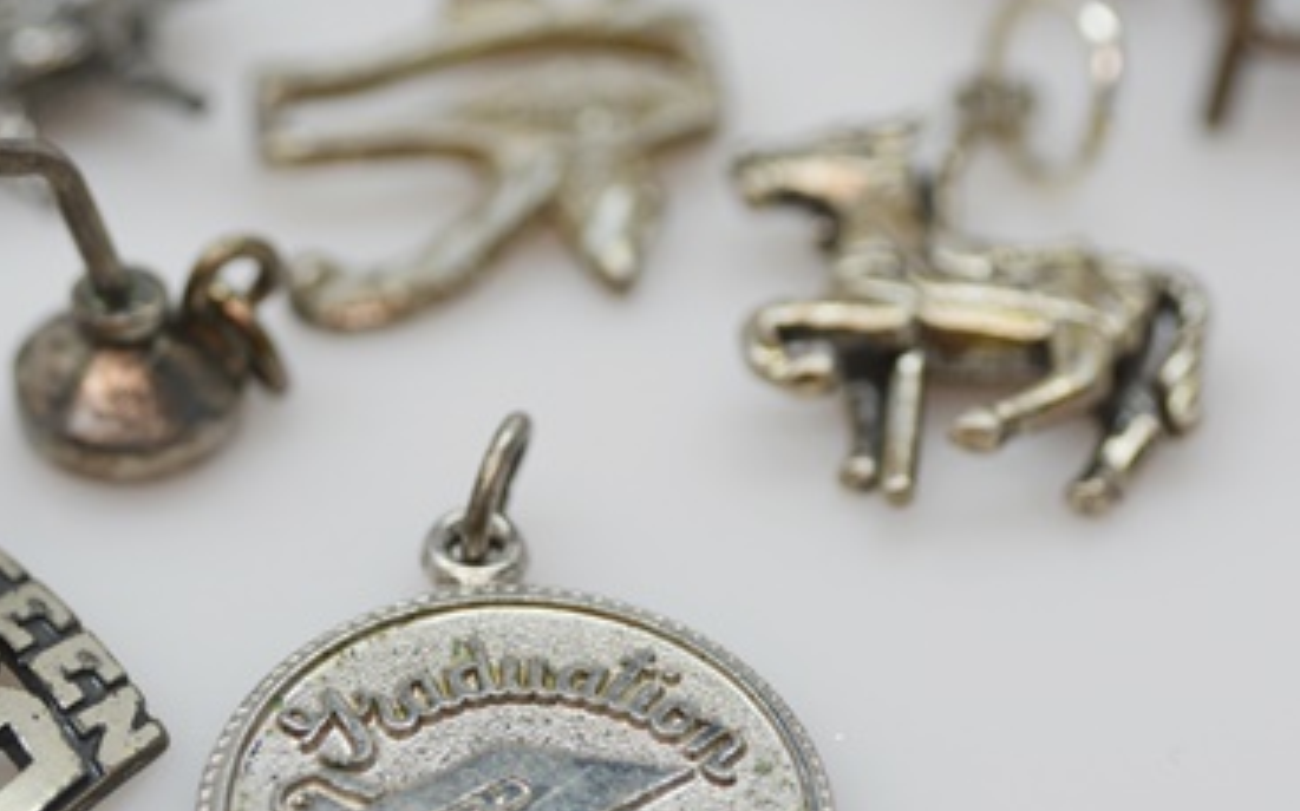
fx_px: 3187
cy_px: 556
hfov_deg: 23.0
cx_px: 514
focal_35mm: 90
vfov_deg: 14.5
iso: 200
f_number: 6.3
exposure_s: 1/160
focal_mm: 36
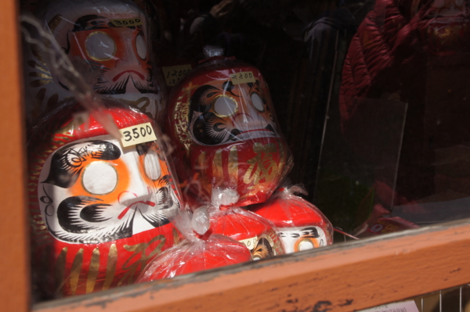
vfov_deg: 22.6
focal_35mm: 60
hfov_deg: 33.4
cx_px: 235
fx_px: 783
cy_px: 156
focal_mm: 40
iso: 200
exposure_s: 1/500
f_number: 9
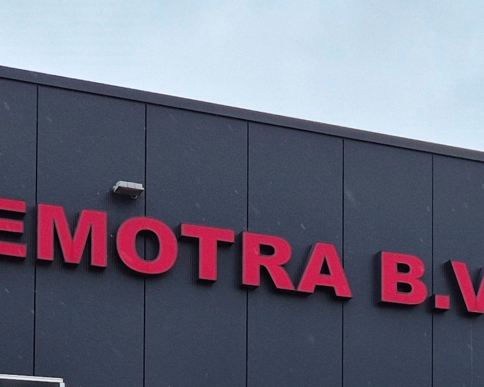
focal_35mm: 98
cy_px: 470
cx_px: 930
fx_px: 1404
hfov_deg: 15.9
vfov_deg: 15.1
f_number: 1.8
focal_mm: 5.4
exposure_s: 1/742
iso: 25
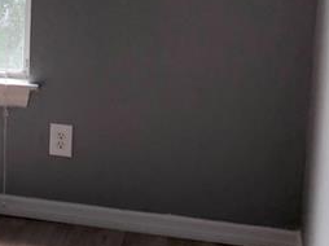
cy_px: 26
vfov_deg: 13.0
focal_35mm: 113
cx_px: -181
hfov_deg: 15.8
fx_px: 1073
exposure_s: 1/120
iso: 50
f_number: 1.8
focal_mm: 4
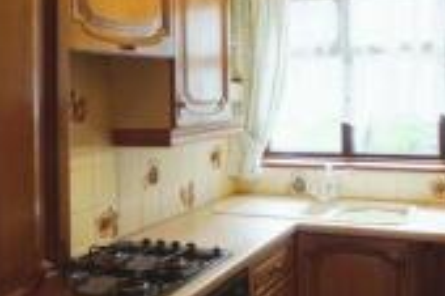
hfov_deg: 46.2
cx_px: 264
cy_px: 148
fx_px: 519
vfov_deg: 31.8
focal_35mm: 42
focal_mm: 10
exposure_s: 1/60
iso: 640
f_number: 4
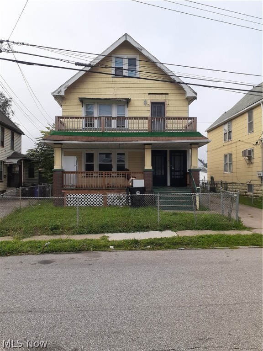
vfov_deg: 65.3
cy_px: 176
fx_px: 274
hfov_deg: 51.4
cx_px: 132
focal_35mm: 27
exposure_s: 1/1266
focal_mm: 3.6
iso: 40
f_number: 1.9
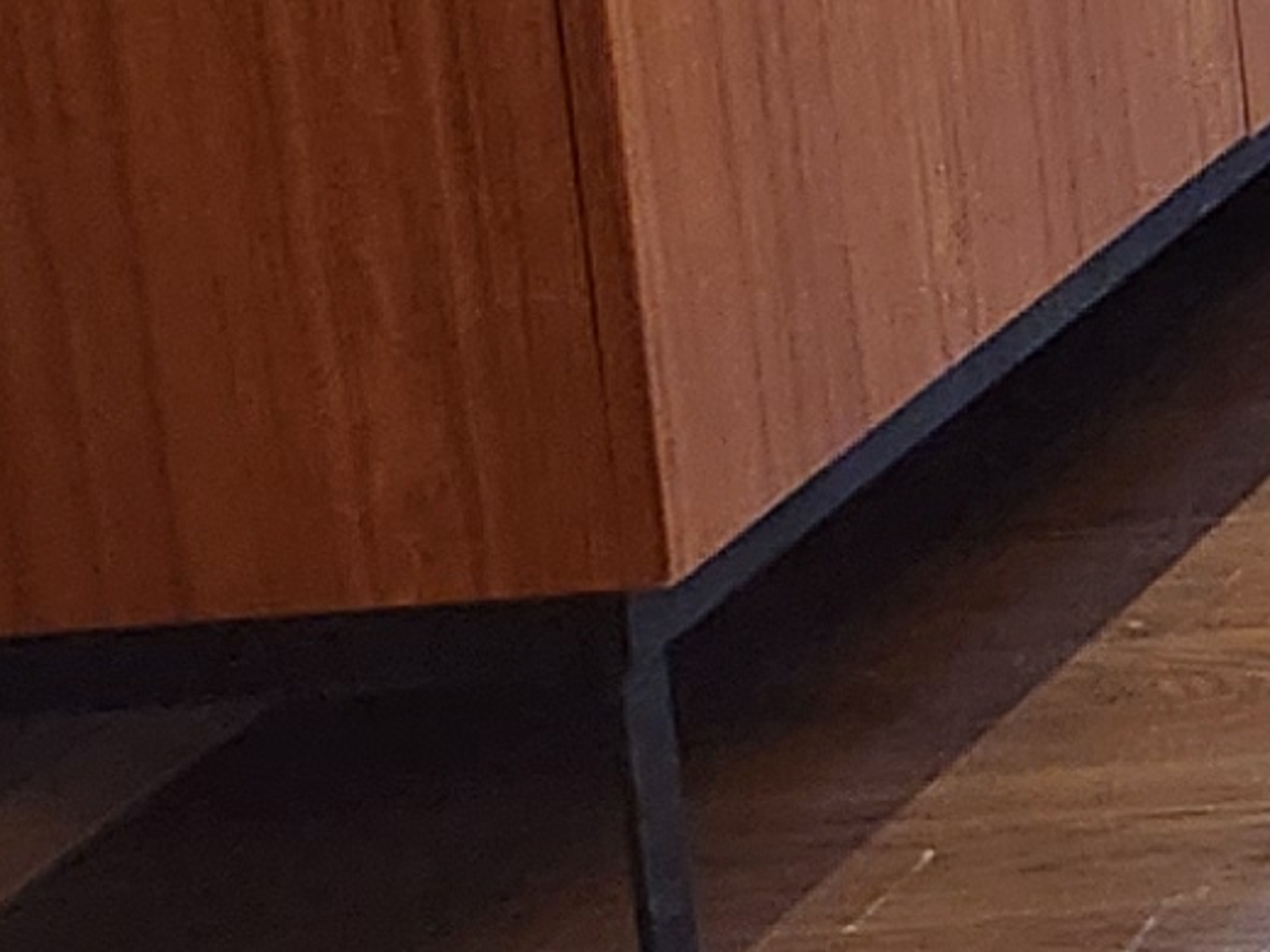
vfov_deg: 7.9
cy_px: -1162
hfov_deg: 8.0
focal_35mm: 177
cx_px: 4741
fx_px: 6494
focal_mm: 5.4
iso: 500
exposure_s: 1/120
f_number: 1.8
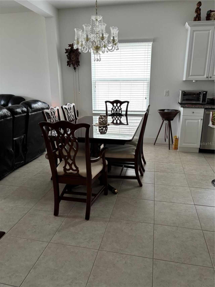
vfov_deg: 67.3
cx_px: 108
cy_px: 144
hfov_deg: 53.1
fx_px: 215
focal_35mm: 26
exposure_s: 1/60
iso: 250
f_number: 1.6
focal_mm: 5.96
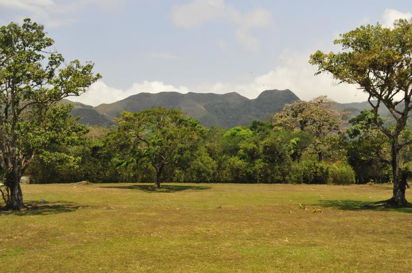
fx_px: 486
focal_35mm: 43
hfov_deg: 45.9
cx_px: 210
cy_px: 132
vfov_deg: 31.4
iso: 1250
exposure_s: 1/5000
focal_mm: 27
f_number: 4.5
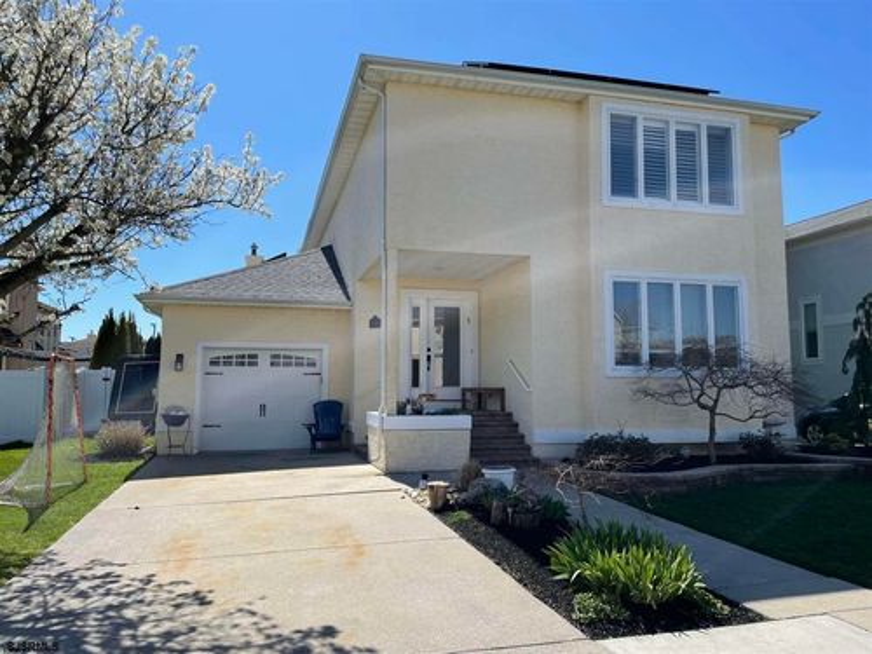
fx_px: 655
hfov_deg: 67.3
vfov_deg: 53.1
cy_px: 327
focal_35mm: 26
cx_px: 436
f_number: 1.6
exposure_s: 1/3610
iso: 32
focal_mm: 4.2
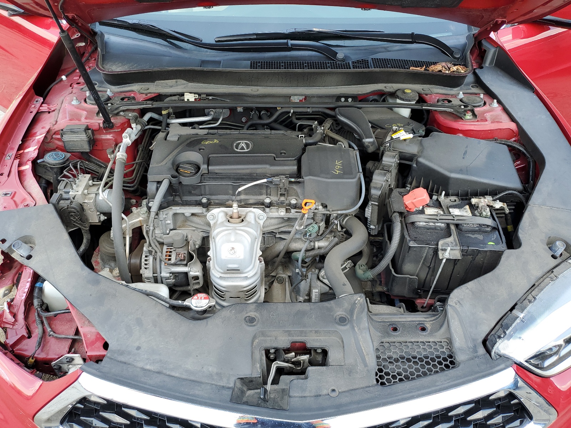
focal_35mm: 26
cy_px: 214
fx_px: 429
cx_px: 286
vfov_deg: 53.1
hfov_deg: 67.3
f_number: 1.5
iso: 50
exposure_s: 1/270
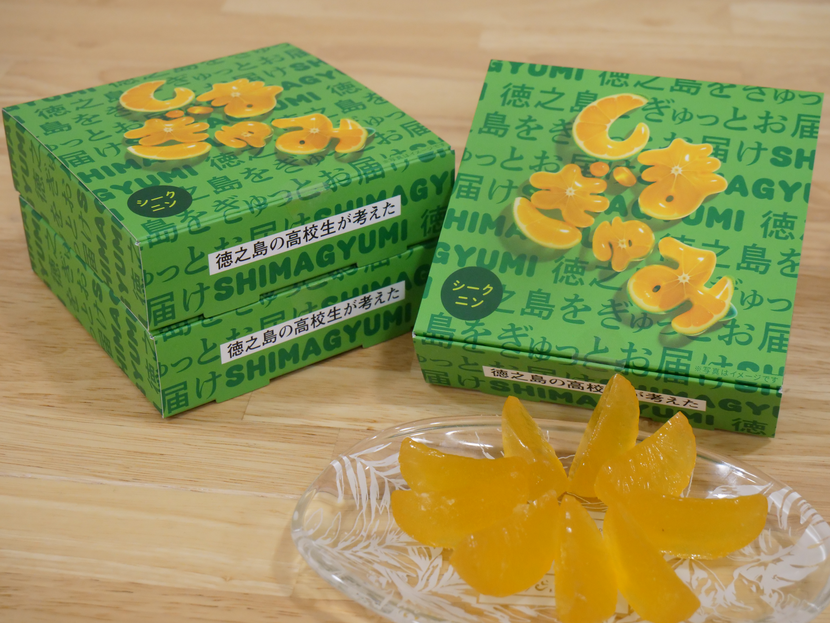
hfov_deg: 32.2
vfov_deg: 24.4
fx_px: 1439
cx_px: 415
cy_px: 312
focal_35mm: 60
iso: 2500
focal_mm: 30
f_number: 6.3
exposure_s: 1/125
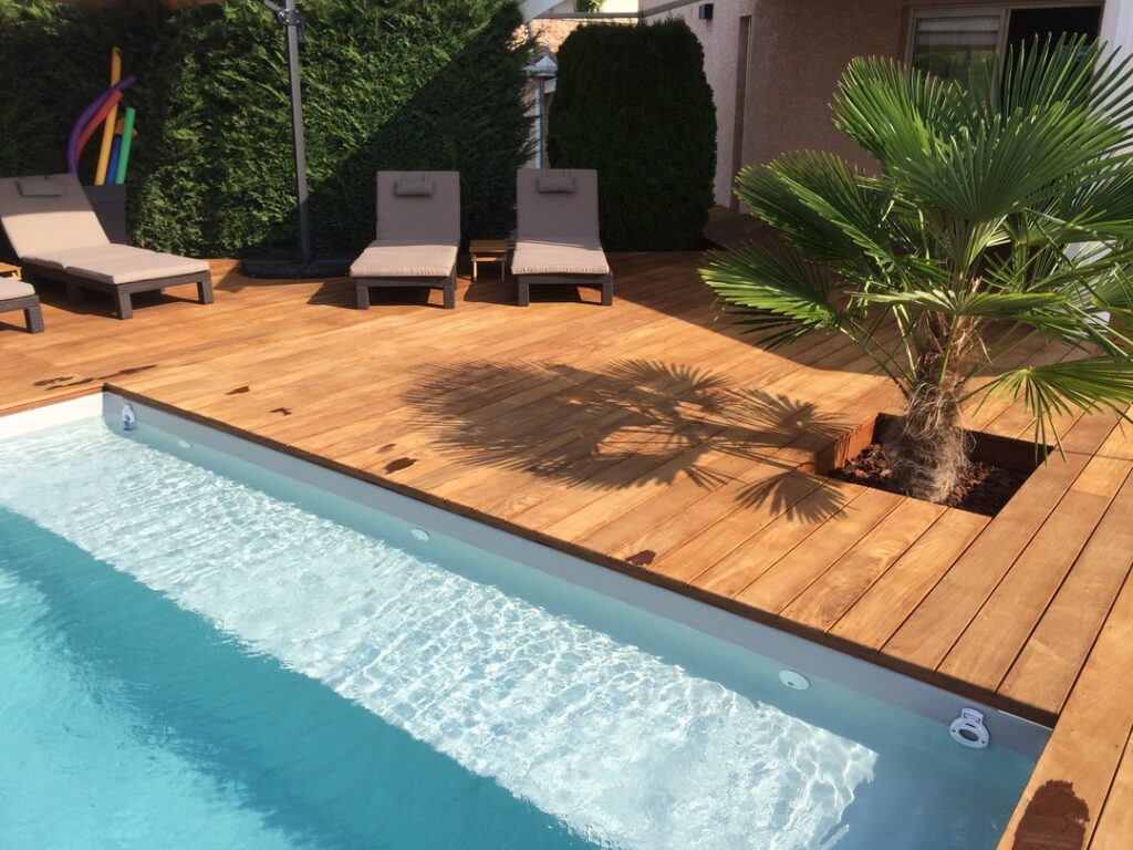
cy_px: 425
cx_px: 566
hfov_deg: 60.0
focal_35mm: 30
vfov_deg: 46.8
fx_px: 982
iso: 32
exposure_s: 1/1580
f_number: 2.2
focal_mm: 4.12
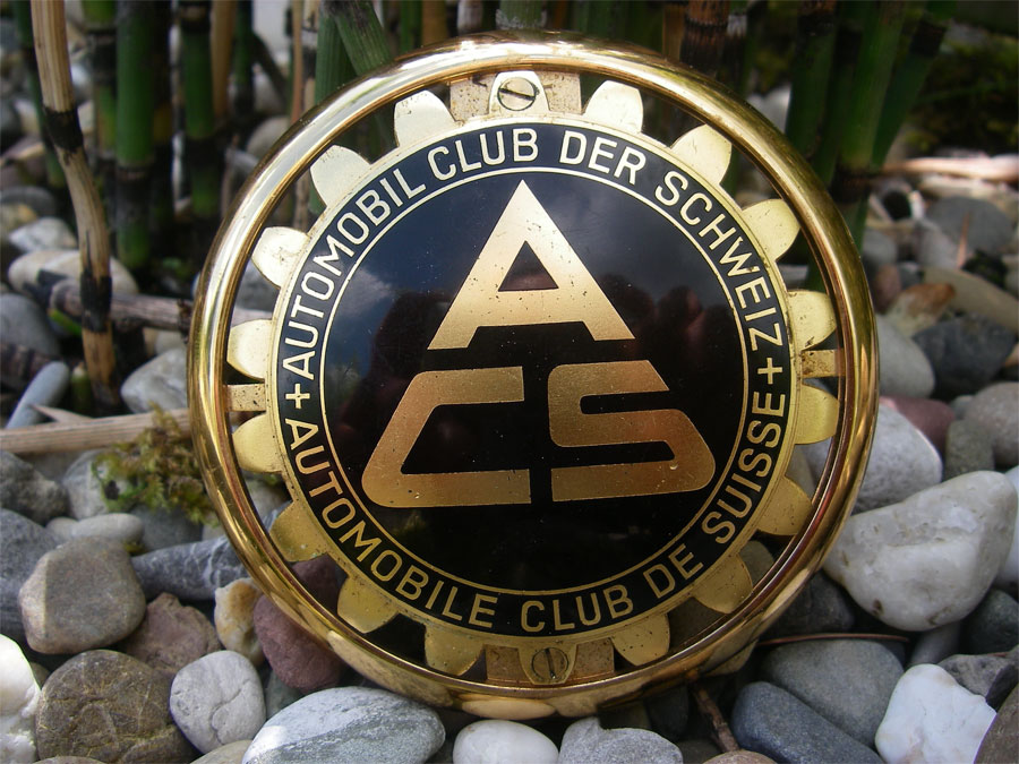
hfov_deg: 49.0
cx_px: 510
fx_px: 1119
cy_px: 382
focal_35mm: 38
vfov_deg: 37.7
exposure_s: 1/160
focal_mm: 6.3
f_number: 3.3
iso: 64
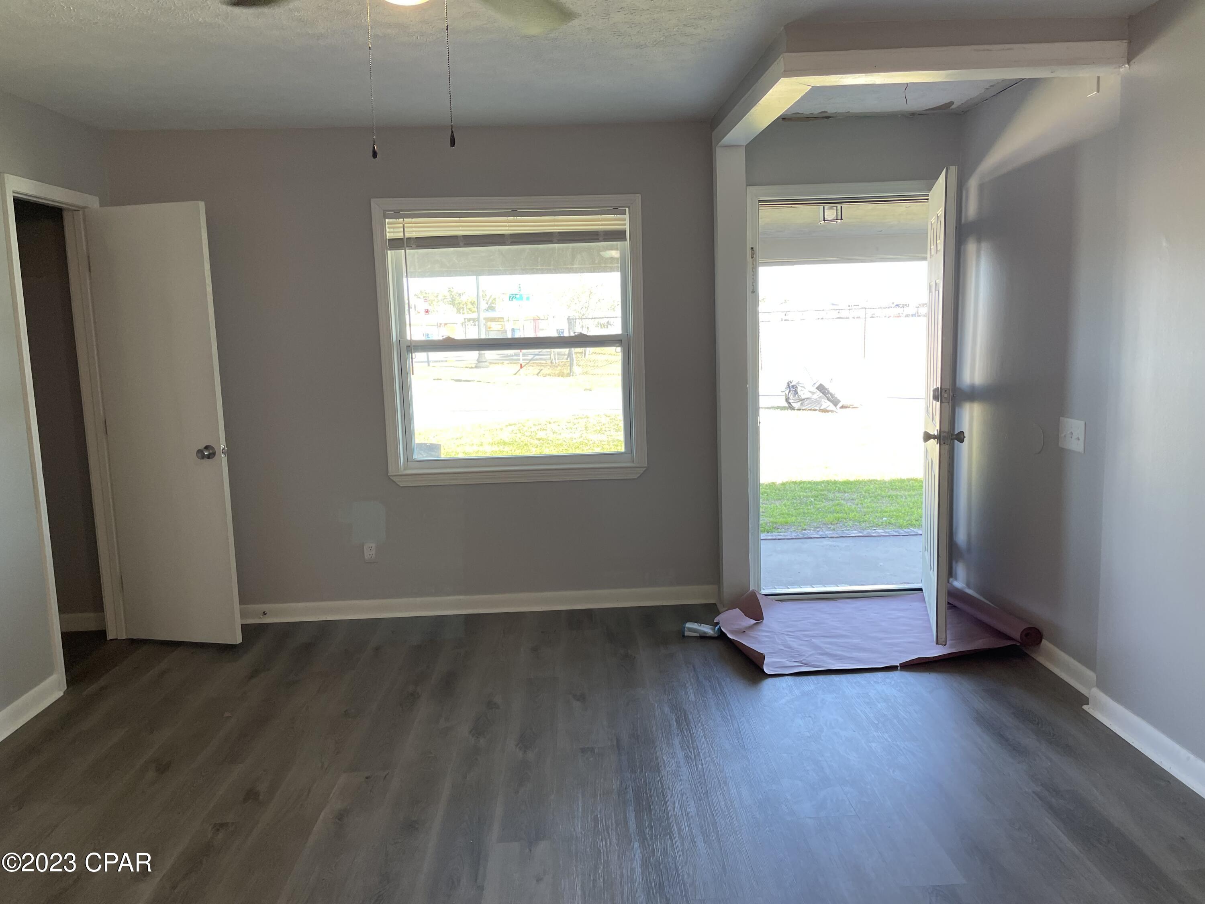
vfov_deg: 53.1
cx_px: 602
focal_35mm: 26
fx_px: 905
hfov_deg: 67.3
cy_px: 452
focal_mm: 4.2
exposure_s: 1/120
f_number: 1.6
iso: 80
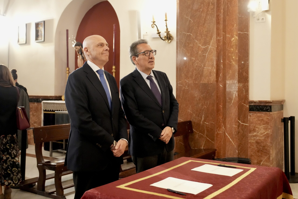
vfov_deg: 38.9
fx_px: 281
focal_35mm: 34
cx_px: 149
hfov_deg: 55.8
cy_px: 100
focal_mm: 34
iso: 8000
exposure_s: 1/160
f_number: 2.8
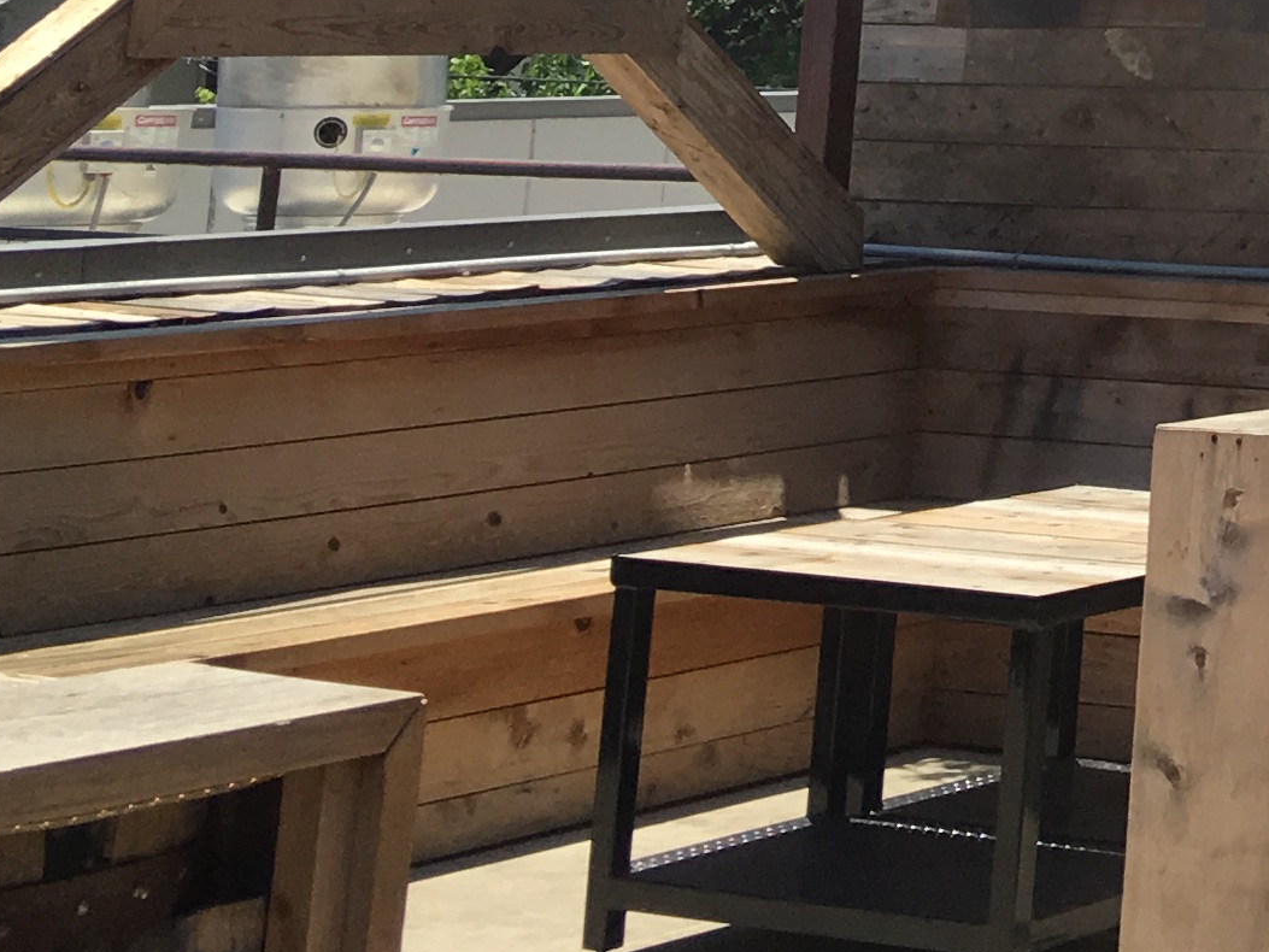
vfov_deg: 12.2
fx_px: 4070
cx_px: 2185
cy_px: -759
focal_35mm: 111
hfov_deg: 15.5
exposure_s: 1/1115
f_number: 2.2
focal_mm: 4.15
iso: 25
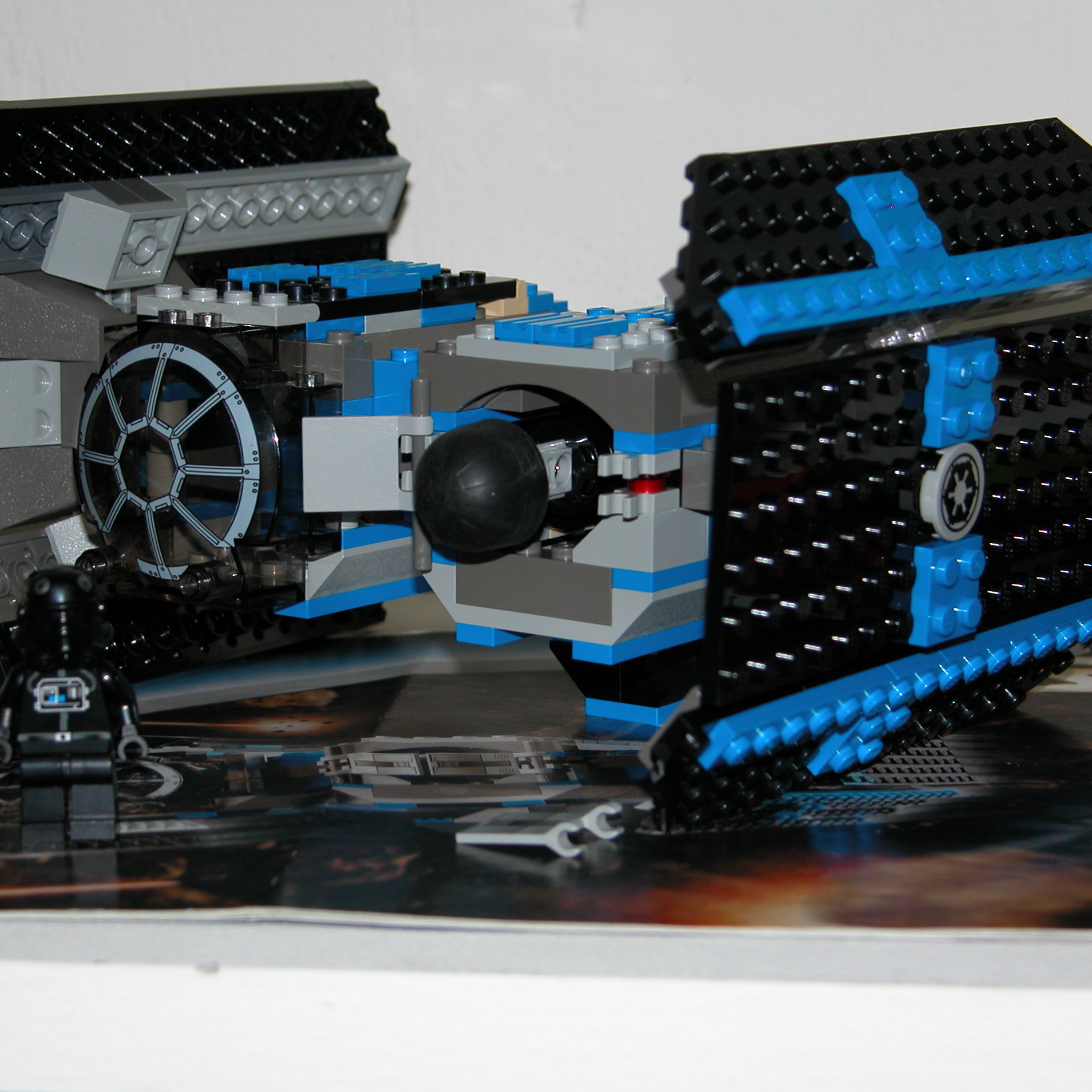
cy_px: 545
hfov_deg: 17.1
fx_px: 3640
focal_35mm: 102
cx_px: 497
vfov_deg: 17.1
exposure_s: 1/125
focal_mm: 22.3
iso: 100
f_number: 3.5
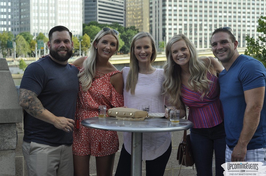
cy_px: 88
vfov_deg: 18.1
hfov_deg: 27.0
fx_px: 553
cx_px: 133
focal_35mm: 75
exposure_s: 1/160
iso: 200
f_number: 6.3
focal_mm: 50
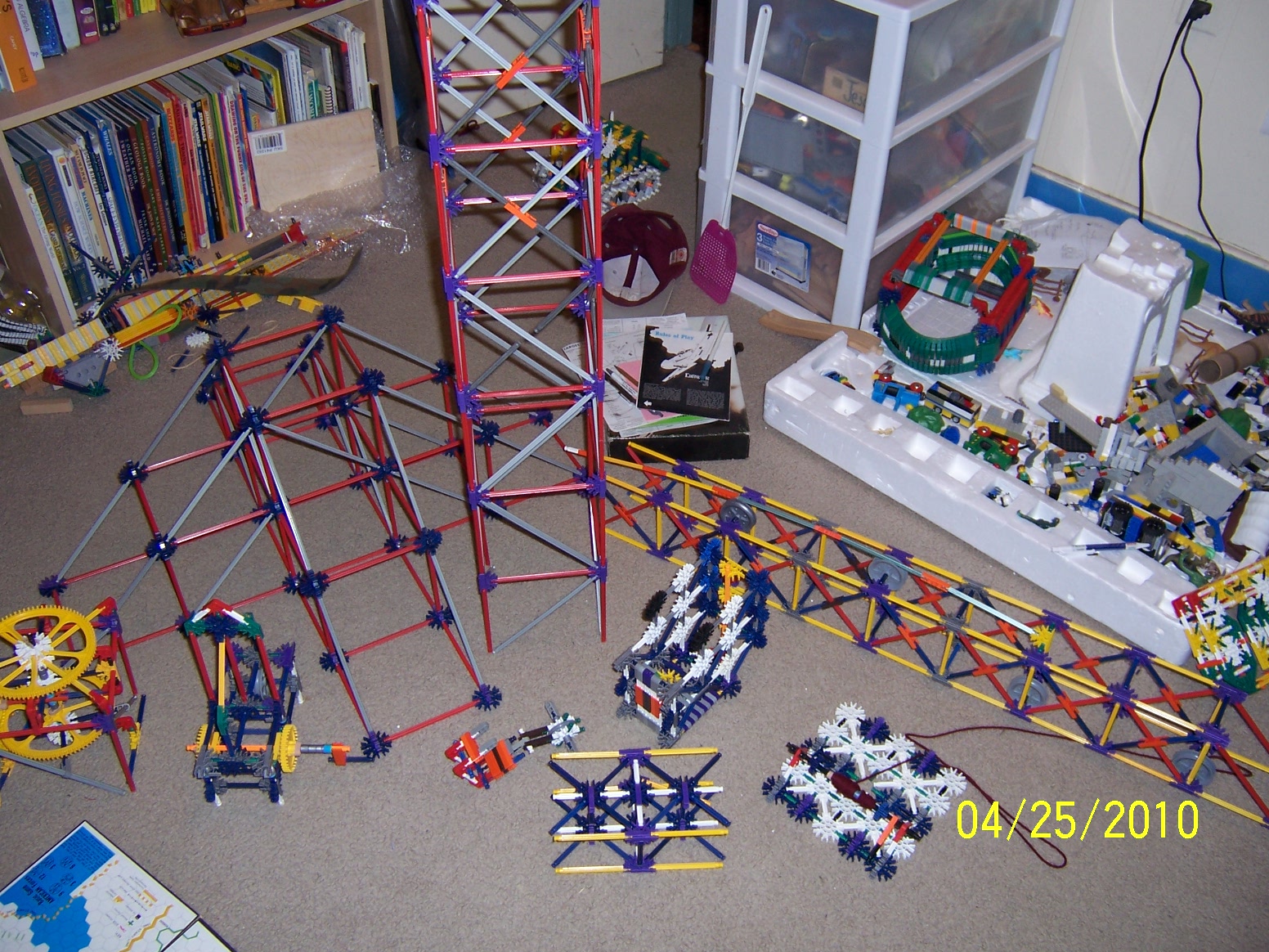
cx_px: 634
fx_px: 1210
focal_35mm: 33
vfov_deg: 42.9
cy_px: 476
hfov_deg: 55.4
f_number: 2.8
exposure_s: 1/60
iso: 80
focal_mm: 5.5
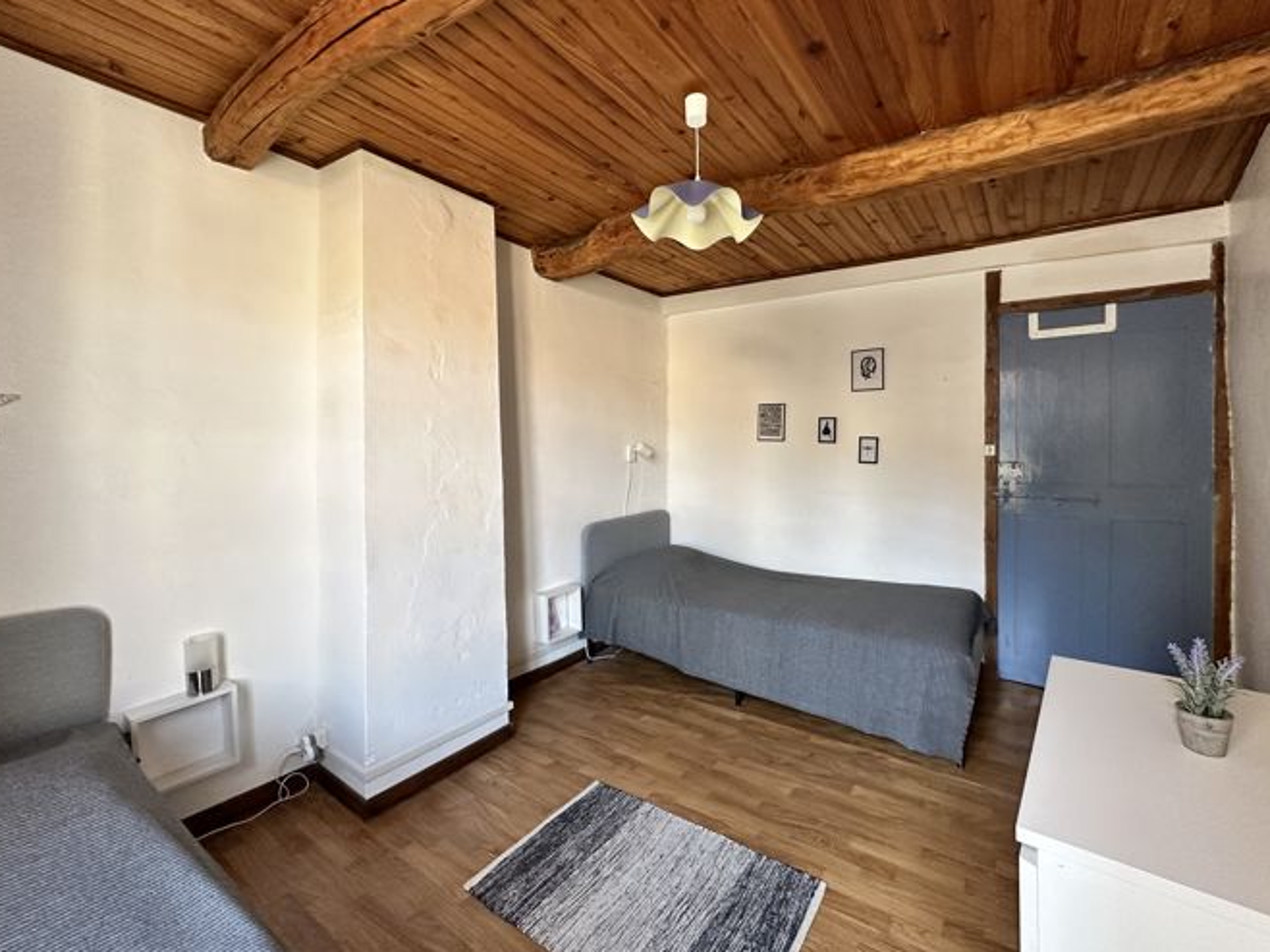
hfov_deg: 98.2
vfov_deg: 81.6
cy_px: 448
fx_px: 550
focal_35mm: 15
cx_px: 657
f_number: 2.2
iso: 320
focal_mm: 2.22
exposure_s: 1/99
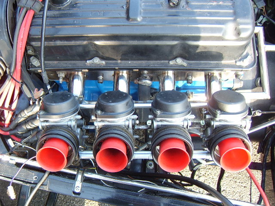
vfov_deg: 45.4
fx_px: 246
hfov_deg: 58.4
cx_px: 138
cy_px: 103
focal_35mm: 31
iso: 100
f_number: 2.7
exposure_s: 1/50
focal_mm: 8.13
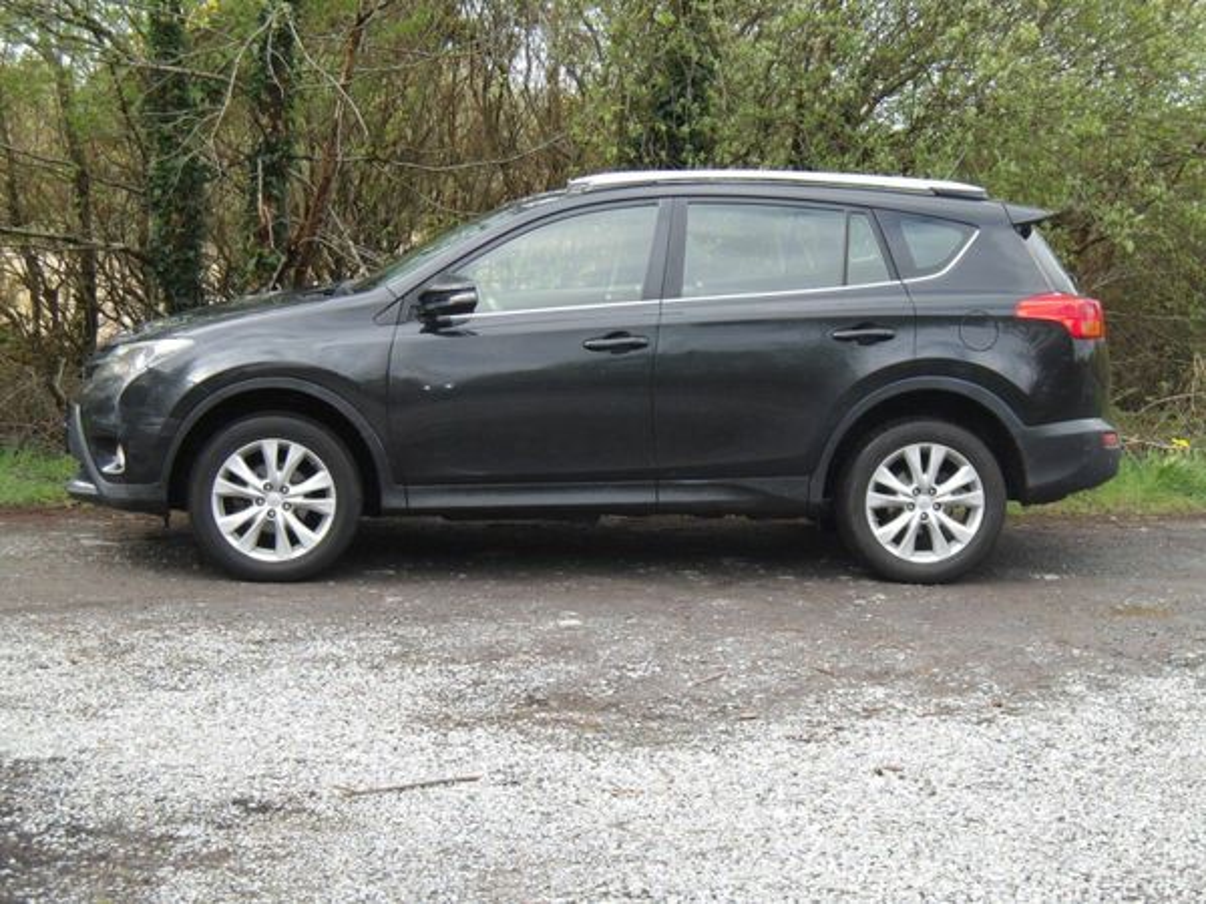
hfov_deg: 27.8
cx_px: 603
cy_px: 452
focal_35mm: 70
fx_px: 2439
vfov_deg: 21.0
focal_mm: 12.5
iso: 100
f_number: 4.9
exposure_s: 1/159
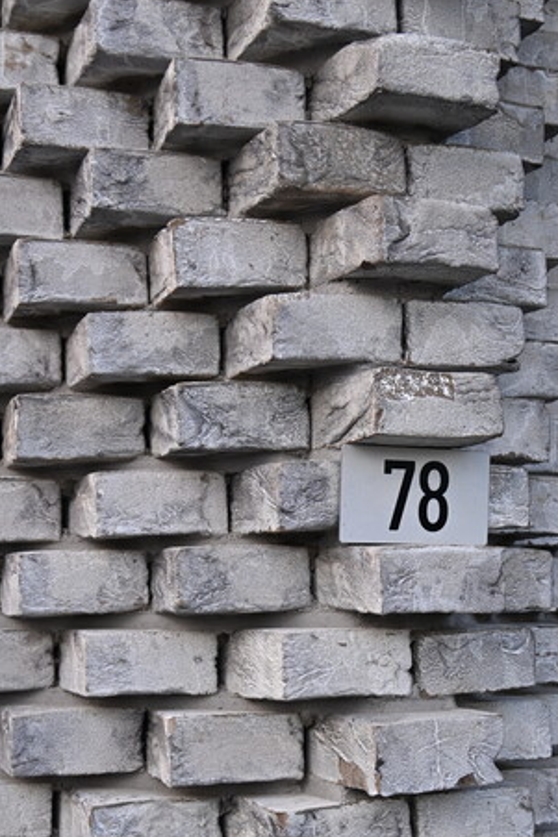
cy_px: 513
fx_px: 1349
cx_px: 365
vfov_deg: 34.4
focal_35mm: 58
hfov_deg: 23.3
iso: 500
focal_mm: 38
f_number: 8
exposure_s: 1/250
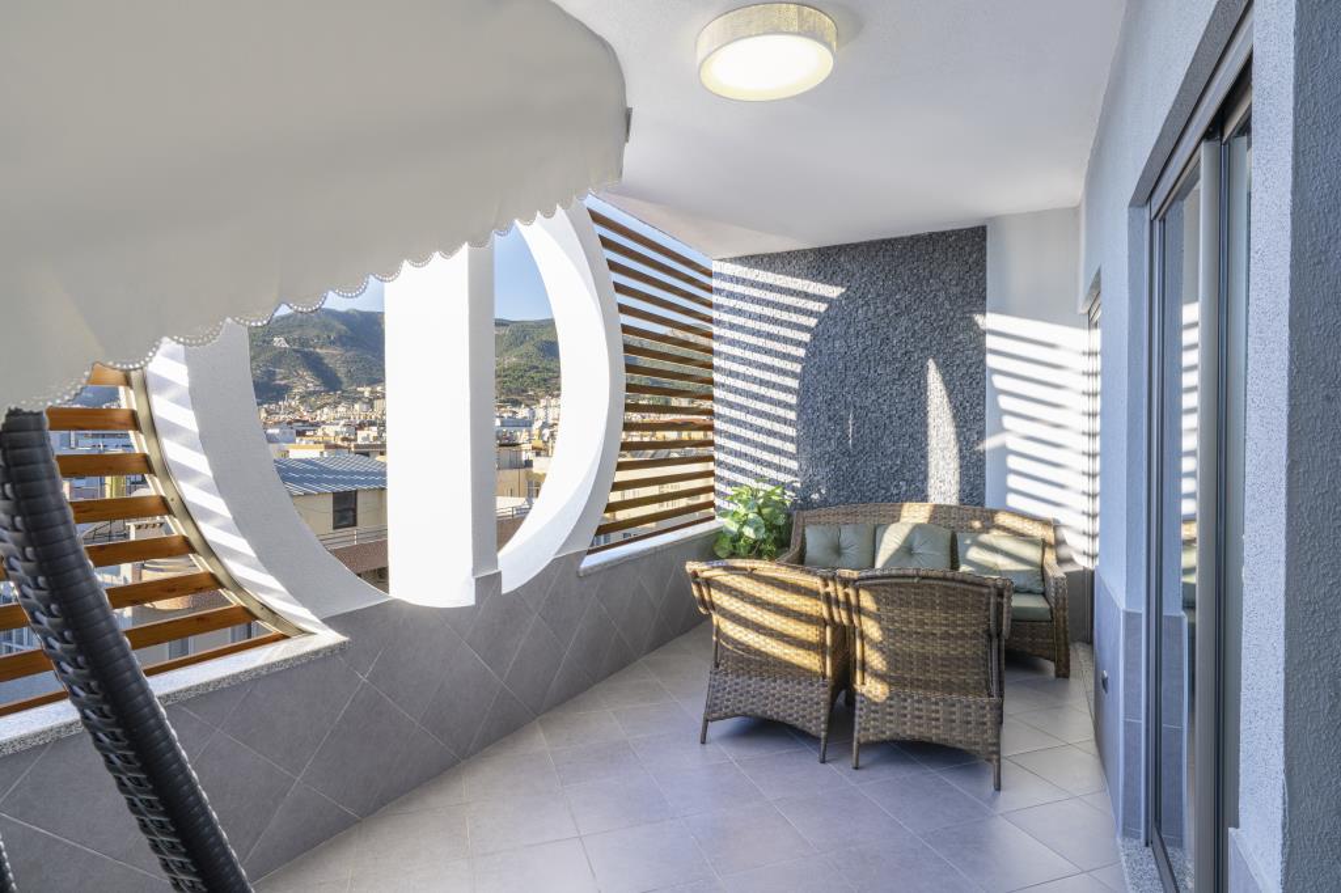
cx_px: 670
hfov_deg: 86.9
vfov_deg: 64.5
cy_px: 446
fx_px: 707
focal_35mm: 19
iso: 100
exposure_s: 1/4
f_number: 14
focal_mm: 19
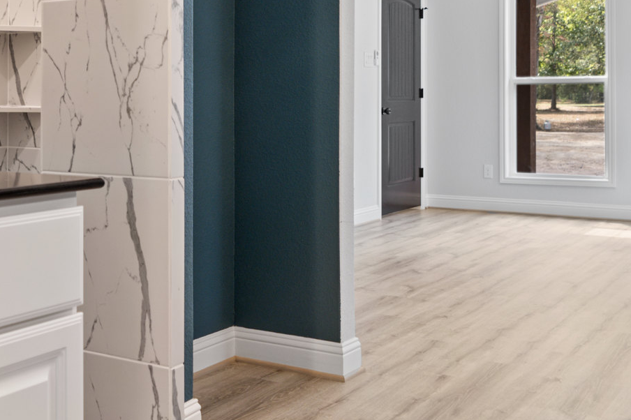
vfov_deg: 26.2
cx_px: 211
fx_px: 894
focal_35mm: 51
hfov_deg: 38.5
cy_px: 126
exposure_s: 1/30
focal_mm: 16
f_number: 2.8
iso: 400
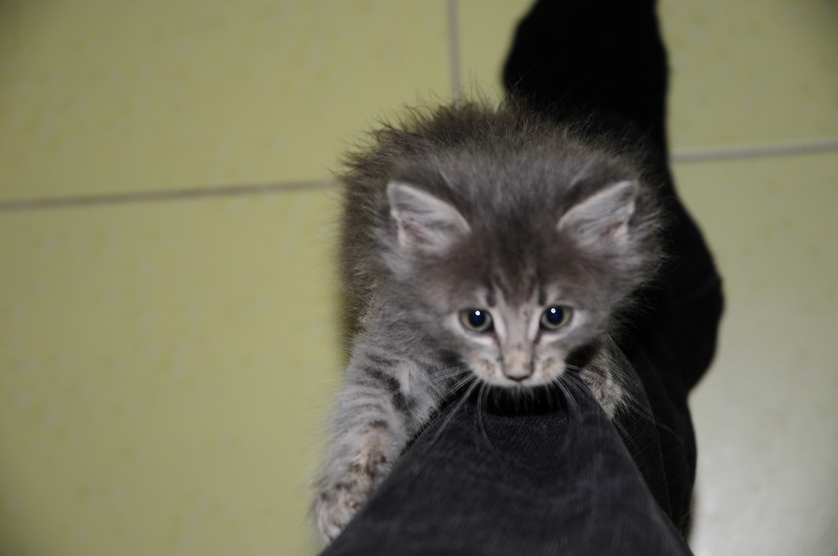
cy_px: 278
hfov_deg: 19.5
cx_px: 419
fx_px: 2441
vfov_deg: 13.0
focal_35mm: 105
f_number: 4.5
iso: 250
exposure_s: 1/60
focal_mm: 70
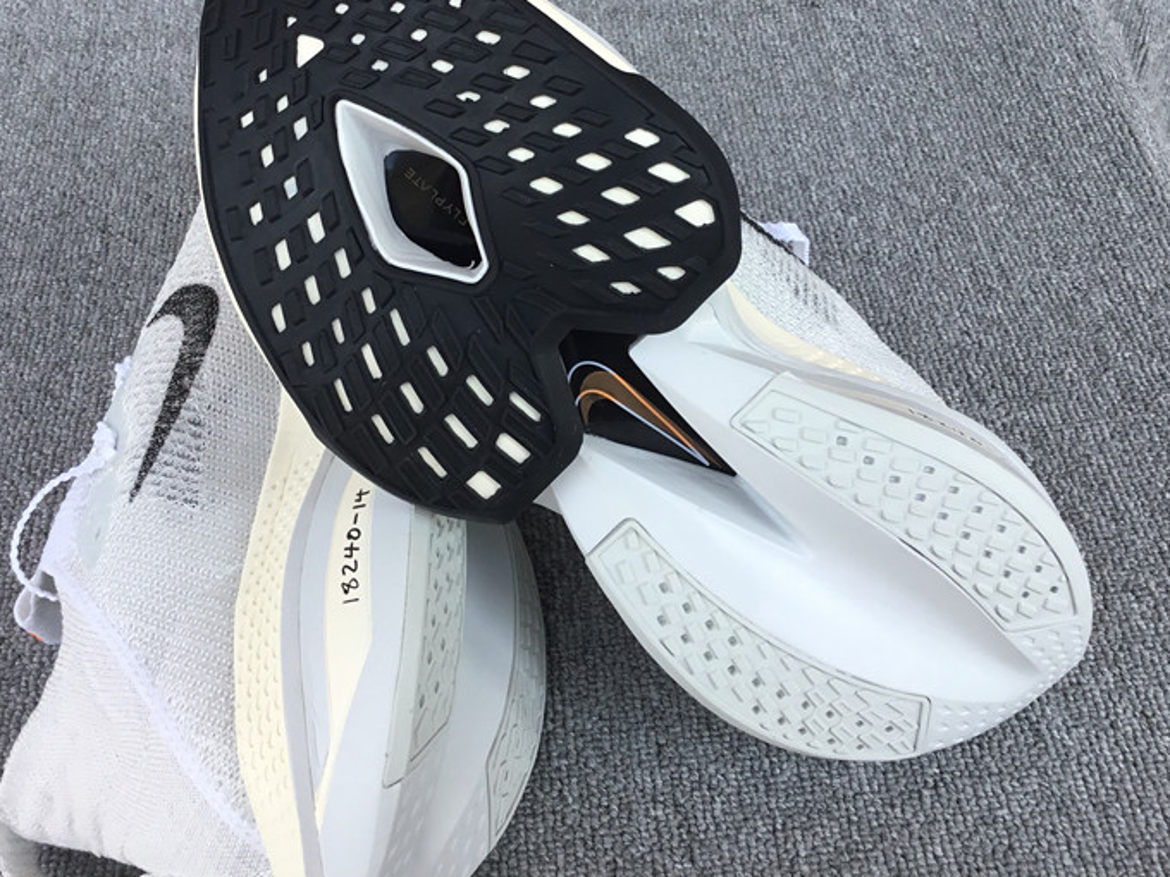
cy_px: 300
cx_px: 554
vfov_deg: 34.8
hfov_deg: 45.8
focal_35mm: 41
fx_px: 1386
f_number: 2.4
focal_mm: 3.3
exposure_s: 1/339
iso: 25
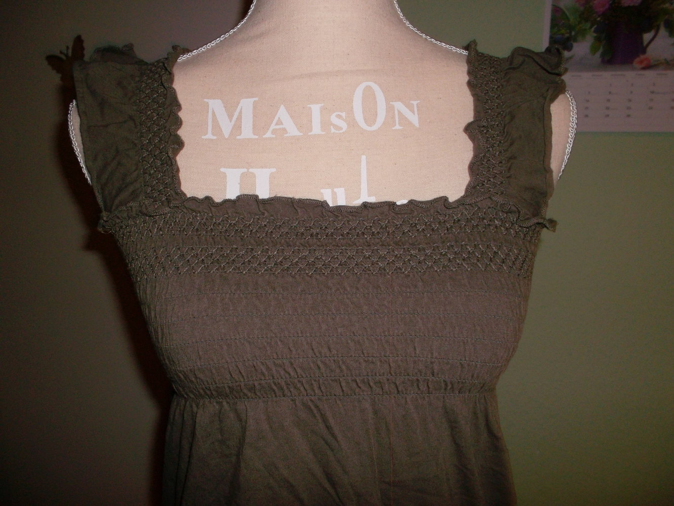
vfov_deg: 49.8
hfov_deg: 63.4
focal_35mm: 28
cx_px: 337
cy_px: 253
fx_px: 545
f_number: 3.3
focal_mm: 4.1
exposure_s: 1/15
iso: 100
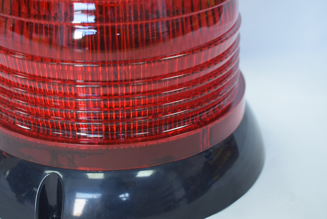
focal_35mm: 69
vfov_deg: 19.8
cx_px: 164
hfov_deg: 29.2
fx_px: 627
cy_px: 110
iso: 100
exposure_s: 1/8
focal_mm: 46
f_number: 6.3
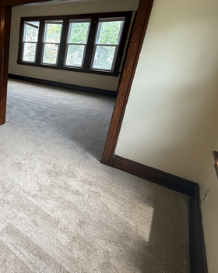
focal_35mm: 25
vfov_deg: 67.0
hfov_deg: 44.8
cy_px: 101
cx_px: -16
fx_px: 202
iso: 125
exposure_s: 1/120
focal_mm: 2.22
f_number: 2.2
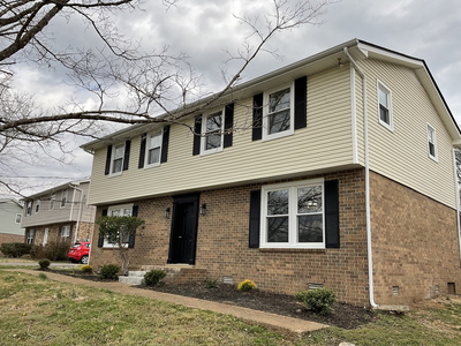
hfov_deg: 61.7
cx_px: 230
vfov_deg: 48.2
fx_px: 386
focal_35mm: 29
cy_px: 173
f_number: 1.8
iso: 16
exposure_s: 1/739
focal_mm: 3
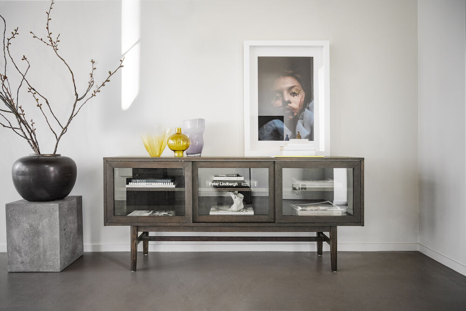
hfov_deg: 70.4
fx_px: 330
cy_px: 156
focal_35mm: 26
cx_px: 233
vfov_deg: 50.4
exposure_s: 1/100
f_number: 4
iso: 1250
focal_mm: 25.5
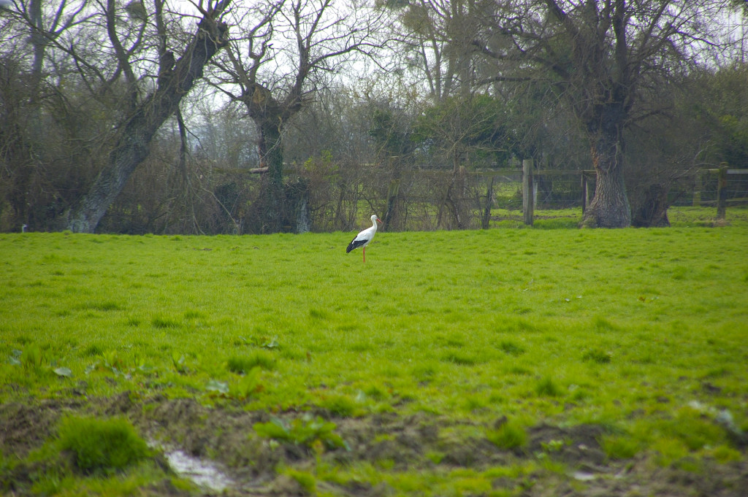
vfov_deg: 4.6
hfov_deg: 6.9
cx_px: 374
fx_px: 6228
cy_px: 248
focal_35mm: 300
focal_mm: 200
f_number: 6.3
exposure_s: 1/250
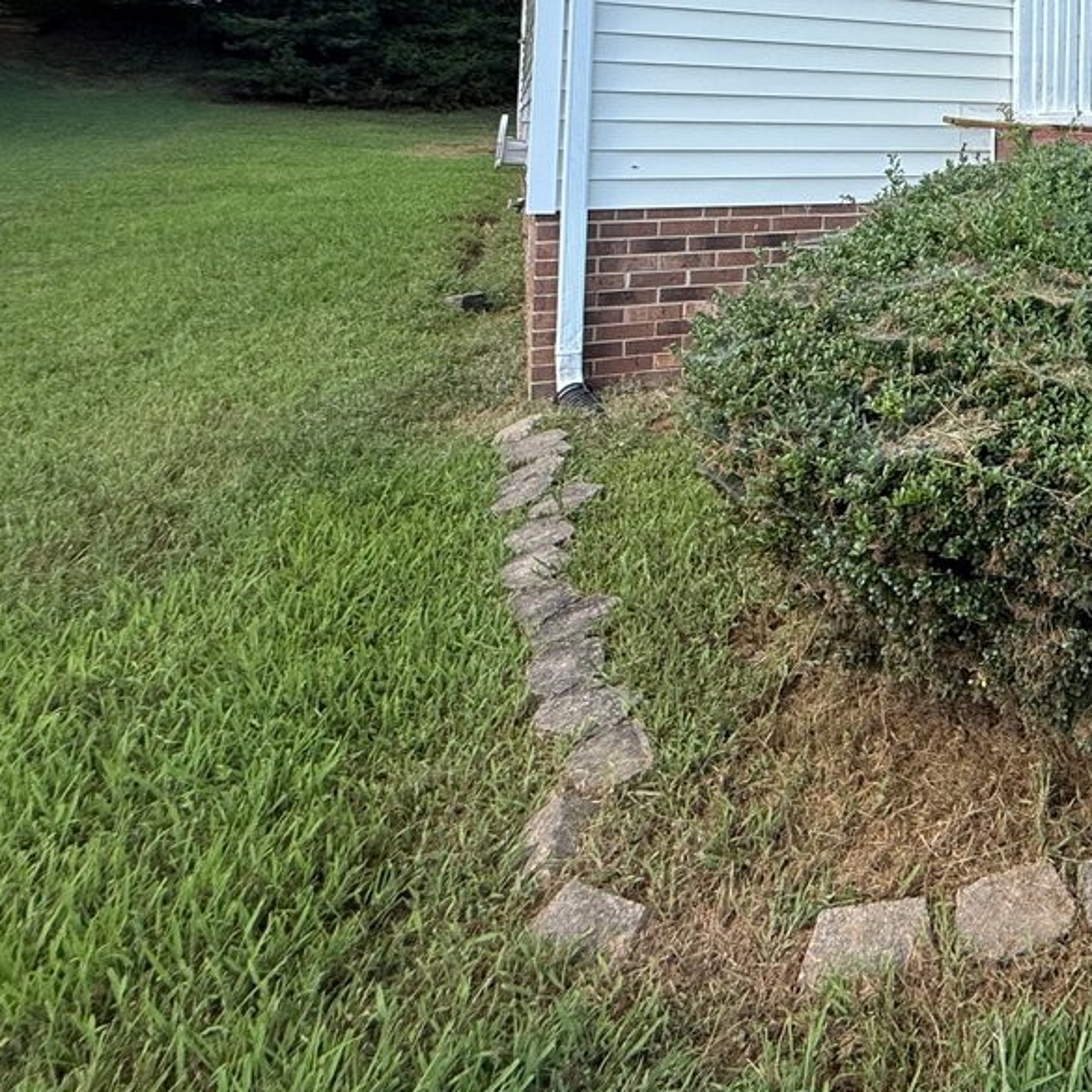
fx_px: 1142
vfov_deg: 45.4
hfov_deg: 37.9
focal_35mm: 32
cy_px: 74
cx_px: 1317
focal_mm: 2.22
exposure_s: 1/658
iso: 50
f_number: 2.2
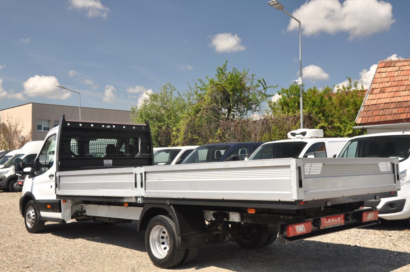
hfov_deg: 49.6
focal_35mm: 39
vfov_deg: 34.1
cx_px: 205
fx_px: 444
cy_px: 136
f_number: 9
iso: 400
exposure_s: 1/320
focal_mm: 26
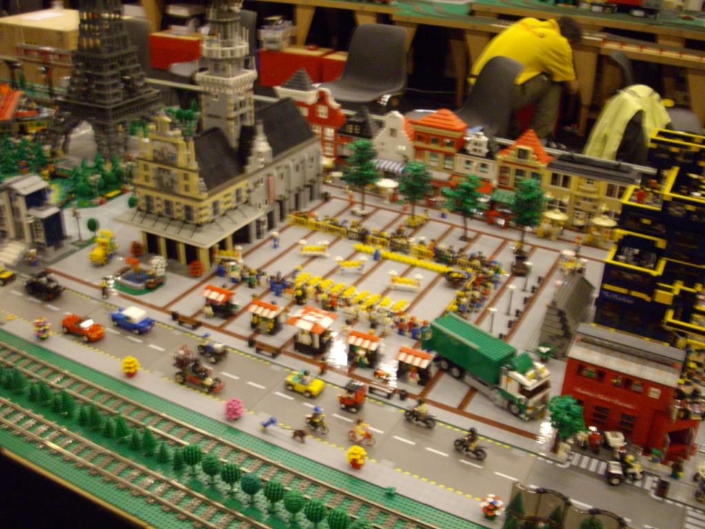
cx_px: 352
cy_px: 264
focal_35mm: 37
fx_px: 754
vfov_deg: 38.7
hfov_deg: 50.1
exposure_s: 1/13
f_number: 2.8
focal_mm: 6.2
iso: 400
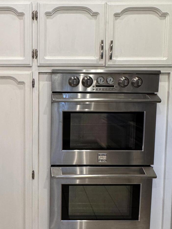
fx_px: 199
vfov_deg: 59.7
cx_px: 39
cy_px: 97
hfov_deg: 44.9
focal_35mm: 30
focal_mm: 2.22
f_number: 2.2
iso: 200
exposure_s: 1/120
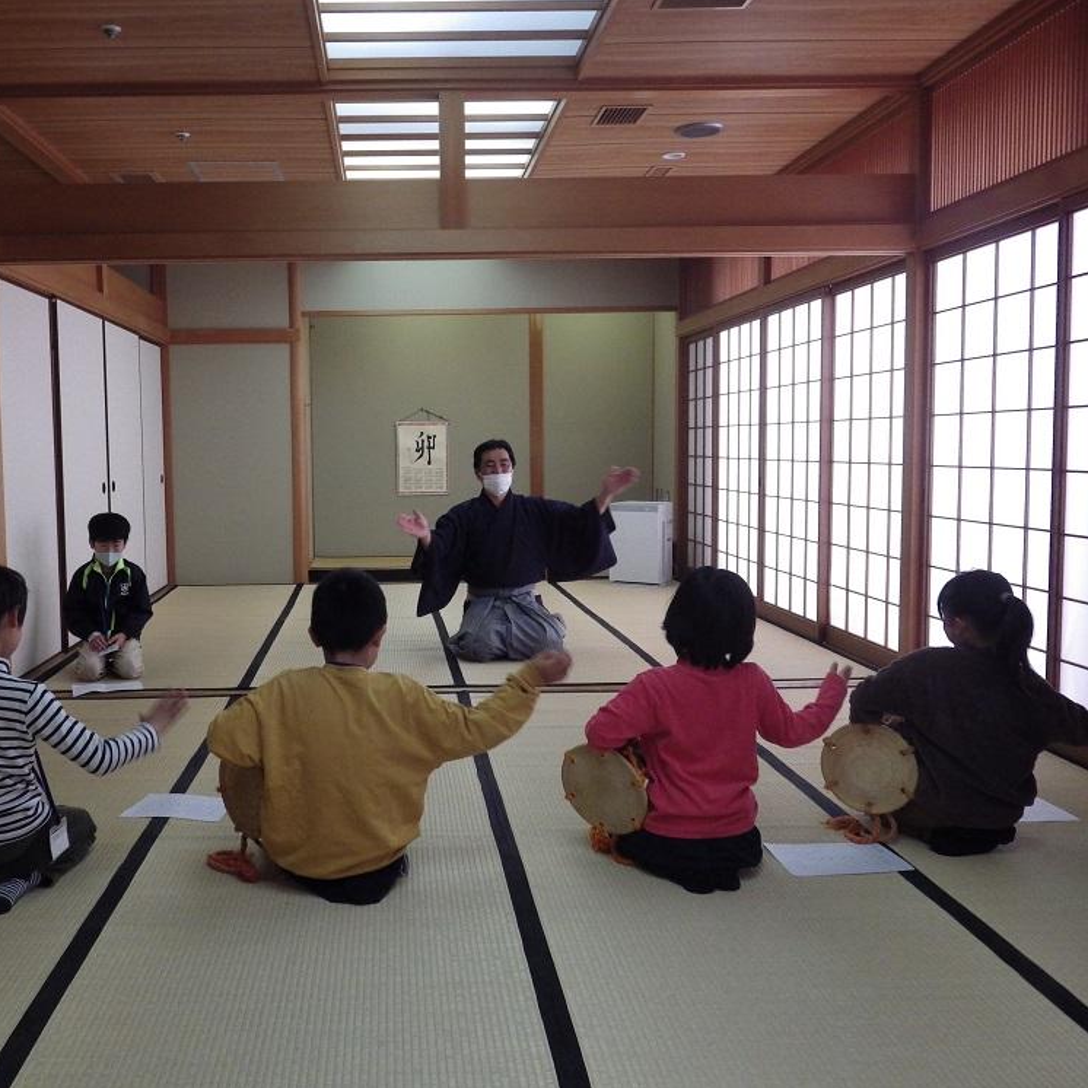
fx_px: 1138
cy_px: 545
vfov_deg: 51.1
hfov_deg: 50.5
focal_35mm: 32
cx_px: 395
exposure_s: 1/50
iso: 250
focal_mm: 4.9
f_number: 3.2
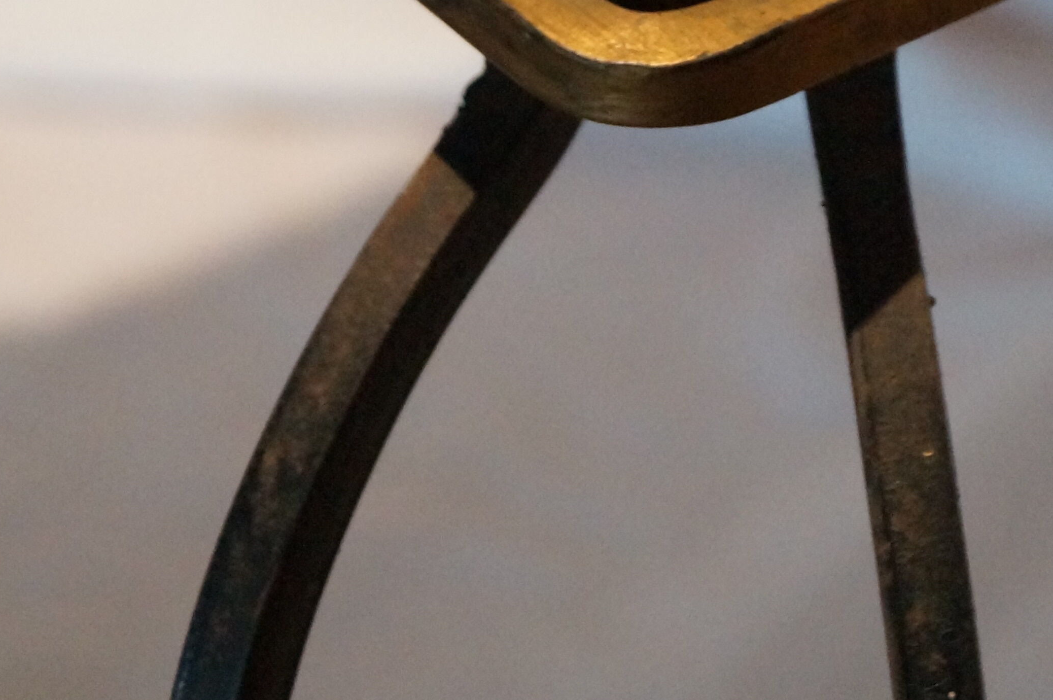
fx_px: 5669
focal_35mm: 194
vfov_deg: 7.0
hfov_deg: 10.6
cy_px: 16
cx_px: 849
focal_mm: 55
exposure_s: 1/80
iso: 3200
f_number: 5.6
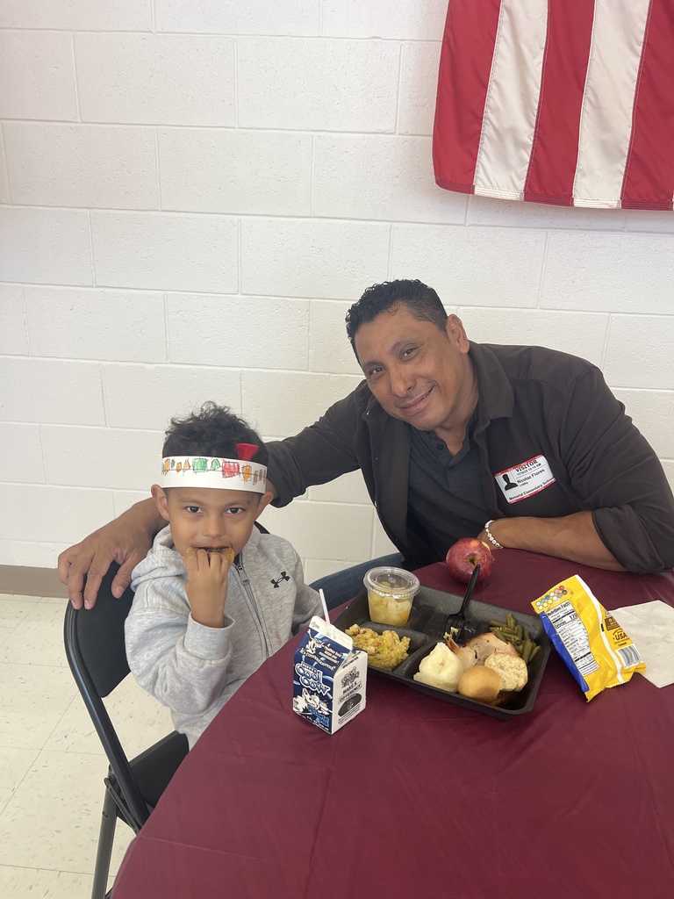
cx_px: 337
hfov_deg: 53.1
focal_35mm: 26
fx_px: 675
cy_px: 450
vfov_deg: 67.3
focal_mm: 5.7
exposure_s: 1/120
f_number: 1.5
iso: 125
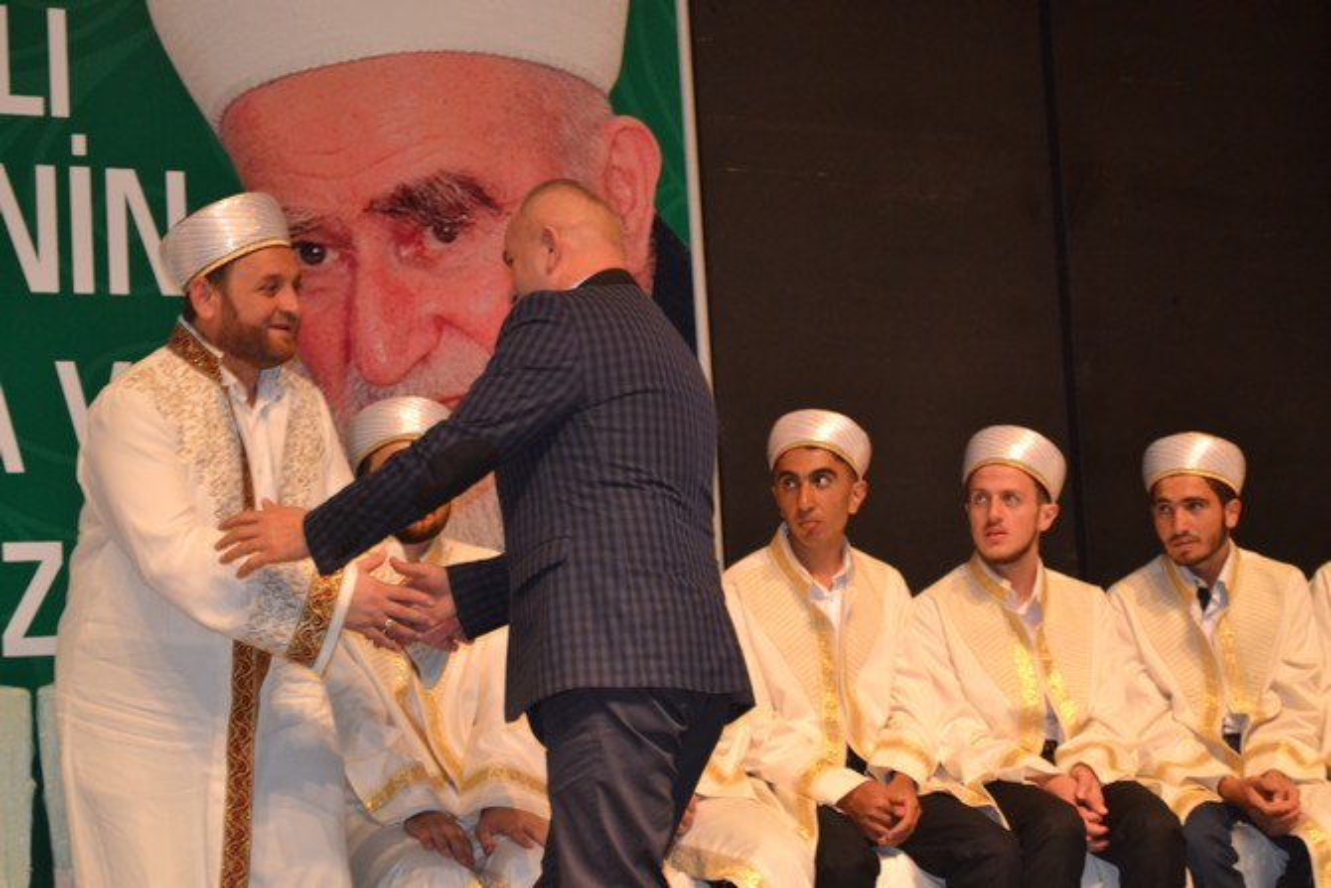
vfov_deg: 18.9
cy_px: 444
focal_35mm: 72
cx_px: 666
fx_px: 2662
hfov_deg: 28.1
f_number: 5.6
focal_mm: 48
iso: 2000
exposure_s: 1/60
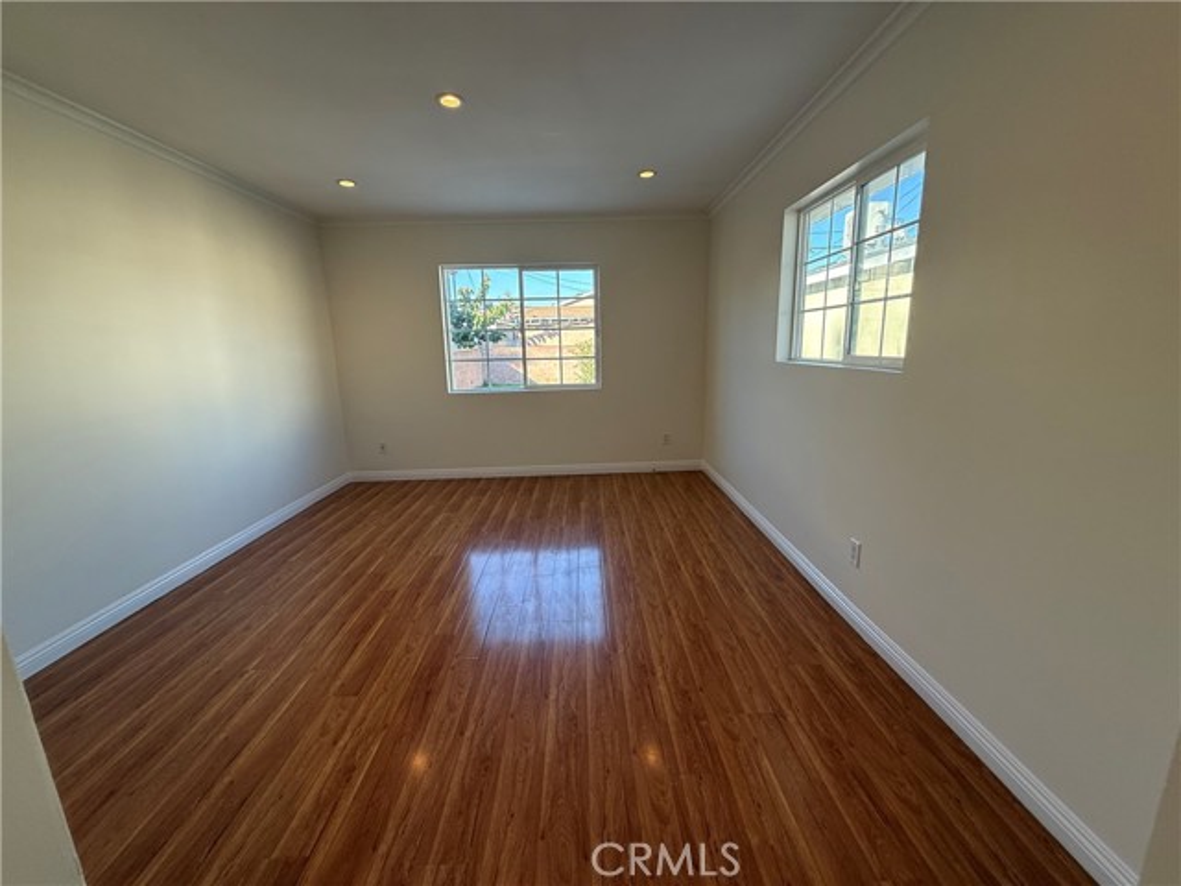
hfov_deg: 102.1
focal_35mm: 14
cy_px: 443
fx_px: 478
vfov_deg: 85.7
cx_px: 590
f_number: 2.2
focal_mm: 2.22
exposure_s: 1/120
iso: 100
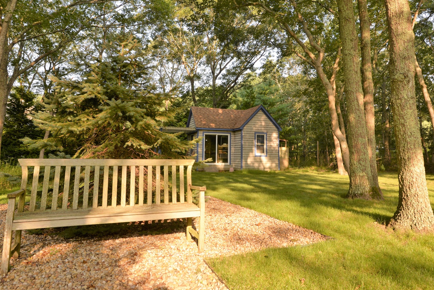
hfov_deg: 71.2
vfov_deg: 50.9
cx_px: 244
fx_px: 301
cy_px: 111
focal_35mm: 25
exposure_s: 1/160
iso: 200
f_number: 6.3
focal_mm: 20
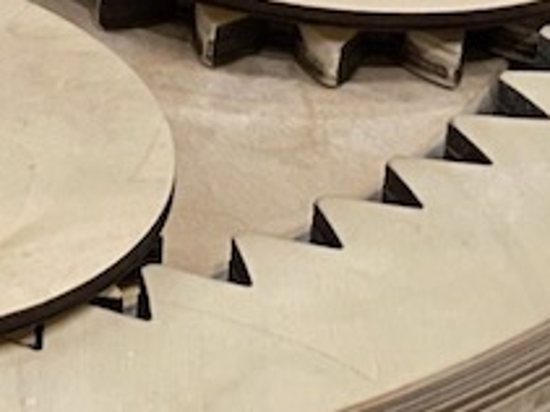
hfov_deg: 6.5
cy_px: -730
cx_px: -581
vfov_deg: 4.8
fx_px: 4700
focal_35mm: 296
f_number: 2
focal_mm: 6
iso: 160
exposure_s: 1/120
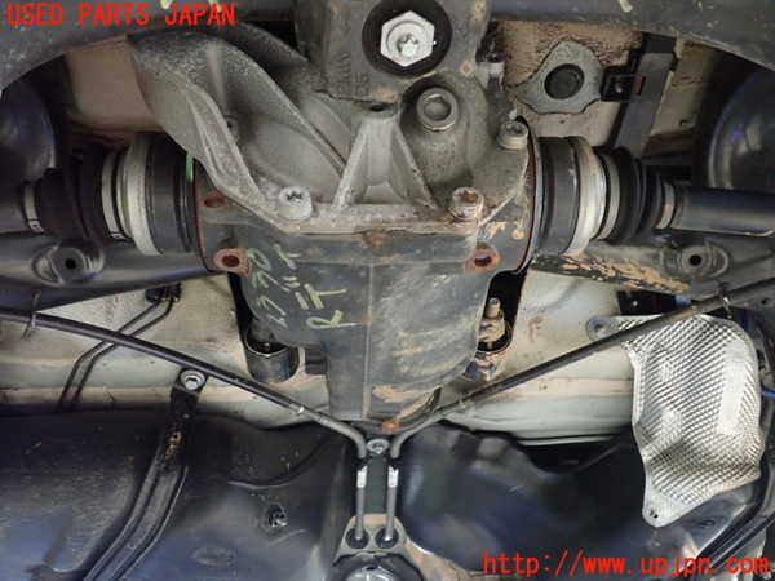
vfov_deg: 46.8
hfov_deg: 60.0
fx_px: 672
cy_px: 290
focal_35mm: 30
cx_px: 388
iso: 1000
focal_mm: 5.5
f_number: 2.3
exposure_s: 1/30
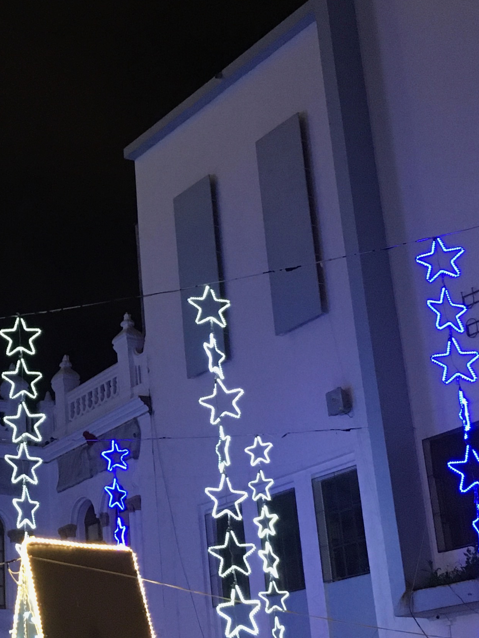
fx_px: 1291
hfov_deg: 20.4
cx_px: 6
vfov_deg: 27.8
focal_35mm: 70
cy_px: 331
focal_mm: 4.15
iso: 200
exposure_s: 1/15
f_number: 2.2
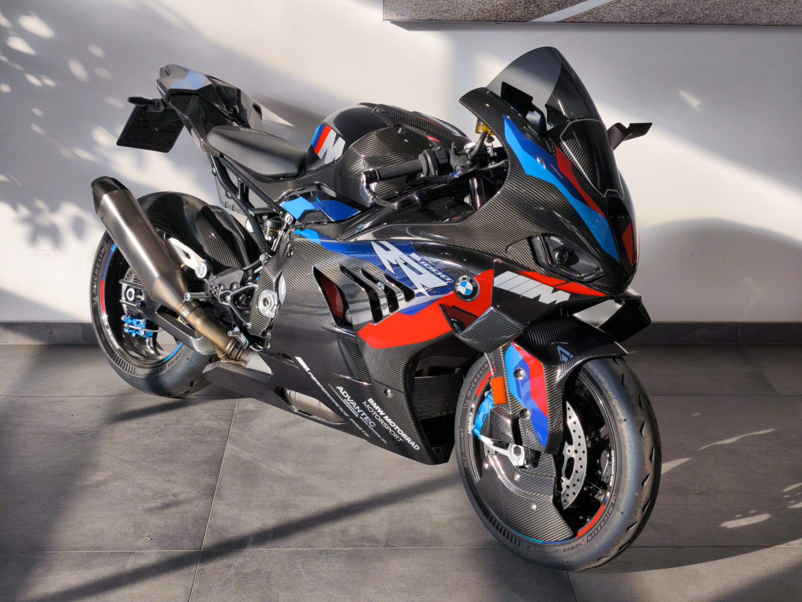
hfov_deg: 41.2
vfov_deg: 31.5
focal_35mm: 46
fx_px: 1066
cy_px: 301
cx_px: 401
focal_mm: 6.57
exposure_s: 1/1332
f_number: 1.6
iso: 50
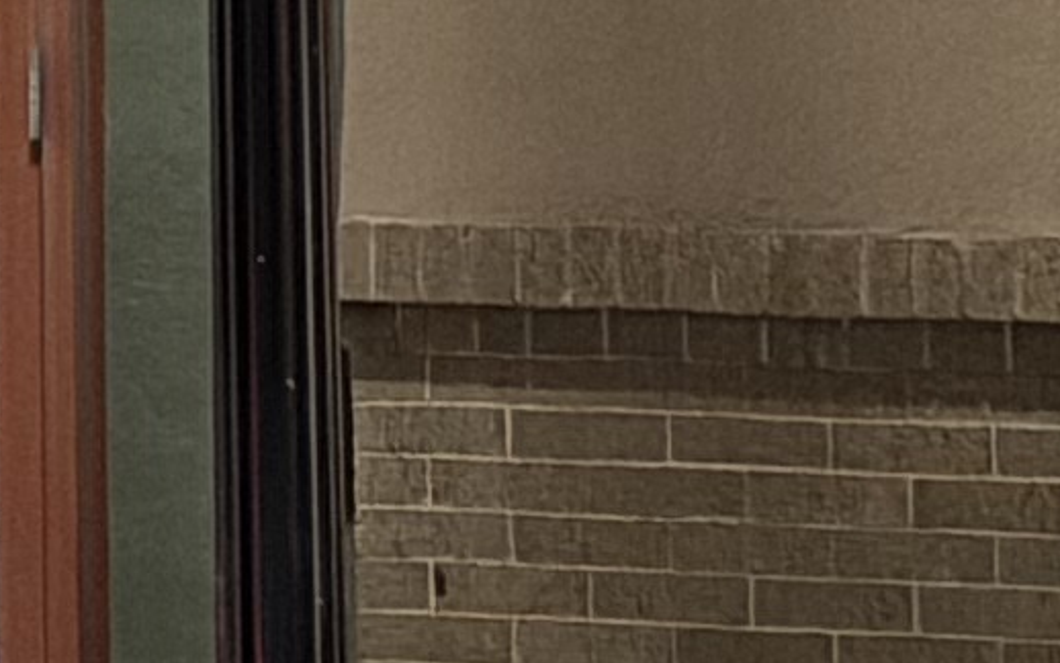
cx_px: -1733
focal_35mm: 396
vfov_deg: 3.2
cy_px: -1997
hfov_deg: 5.1
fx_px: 11442
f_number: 1.78
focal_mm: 6.76
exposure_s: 1/30
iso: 500
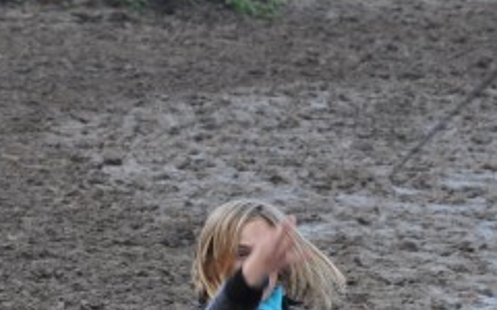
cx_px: 435
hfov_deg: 4.9
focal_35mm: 432
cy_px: 495
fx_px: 5847
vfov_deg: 3.0
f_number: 5.6
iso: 500
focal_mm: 85
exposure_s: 1/400
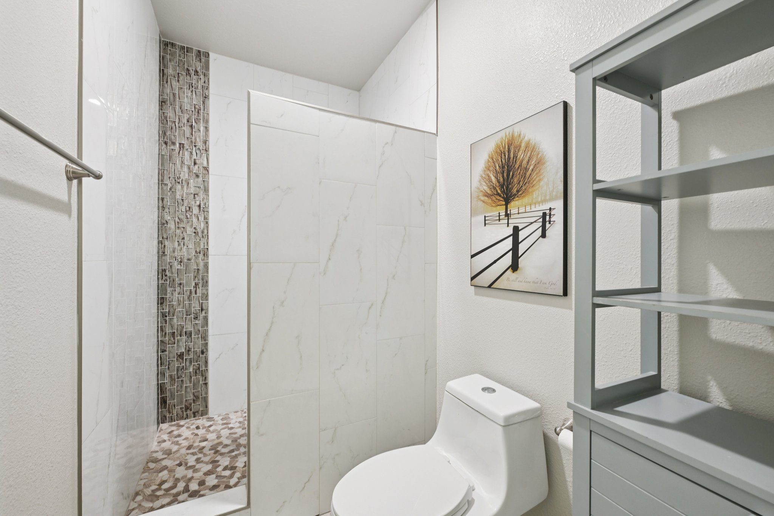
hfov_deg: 104.3
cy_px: 258
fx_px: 301
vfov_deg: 81.2
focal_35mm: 14
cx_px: 387
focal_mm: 14
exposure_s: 1/4
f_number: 8
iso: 400
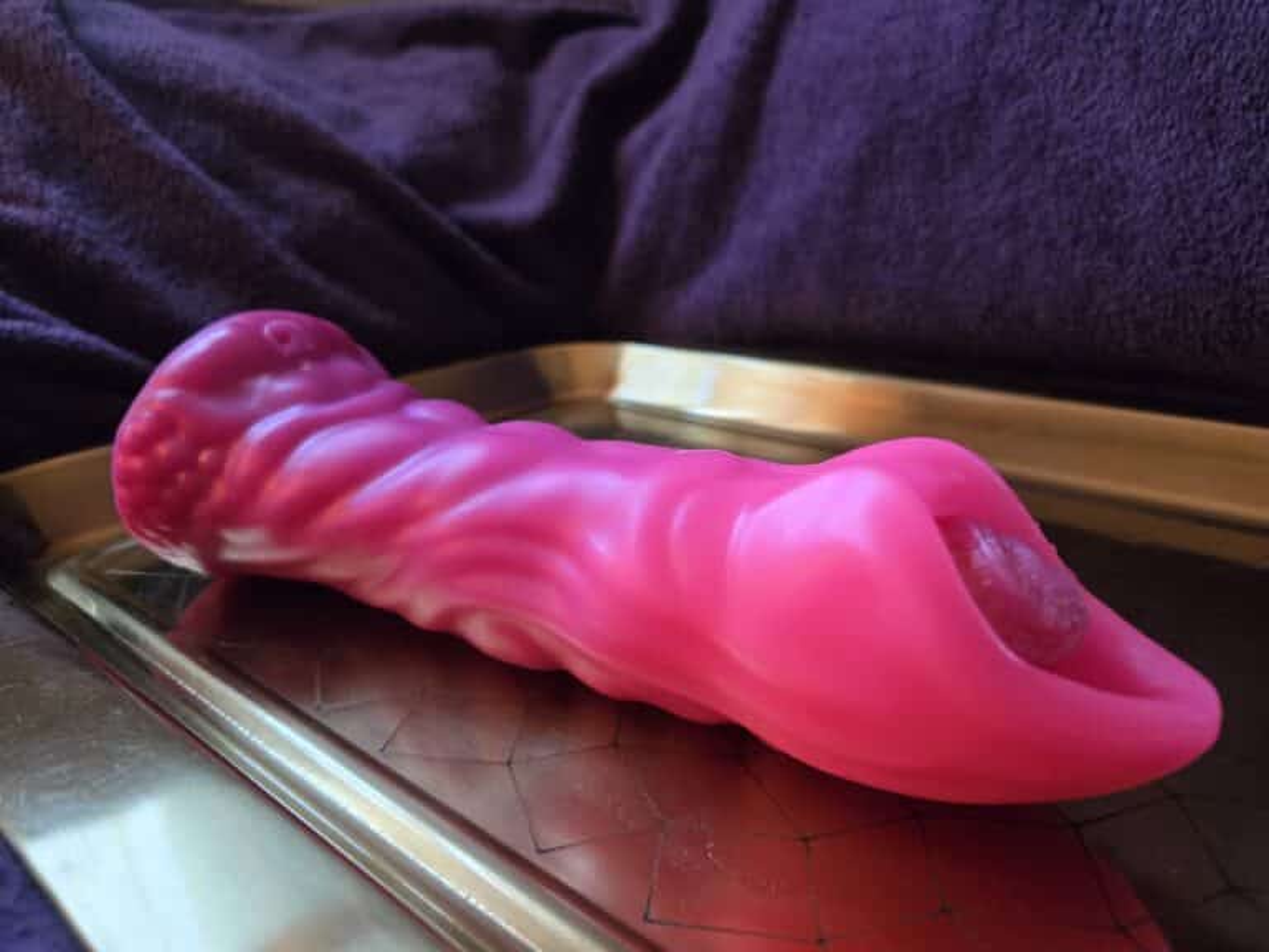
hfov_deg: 73.9
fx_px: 843
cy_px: 476
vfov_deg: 58.9
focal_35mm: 23
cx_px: 634
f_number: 1.8
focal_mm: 5.4
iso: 1000
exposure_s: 1/120
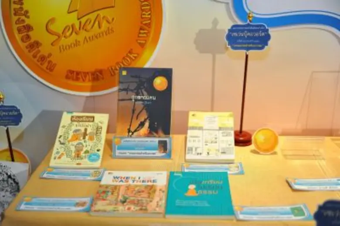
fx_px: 425
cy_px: 113
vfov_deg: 29.8
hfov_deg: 43.6
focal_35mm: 45
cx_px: 170
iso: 2500
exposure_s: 1/160
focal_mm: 45
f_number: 2.8
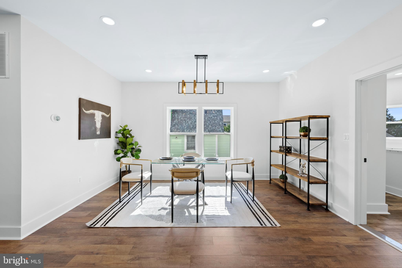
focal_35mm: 14
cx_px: 201
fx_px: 156
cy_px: 134
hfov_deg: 104.2
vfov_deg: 81.3
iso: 400
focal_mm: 14
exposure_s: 1/13
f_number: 8
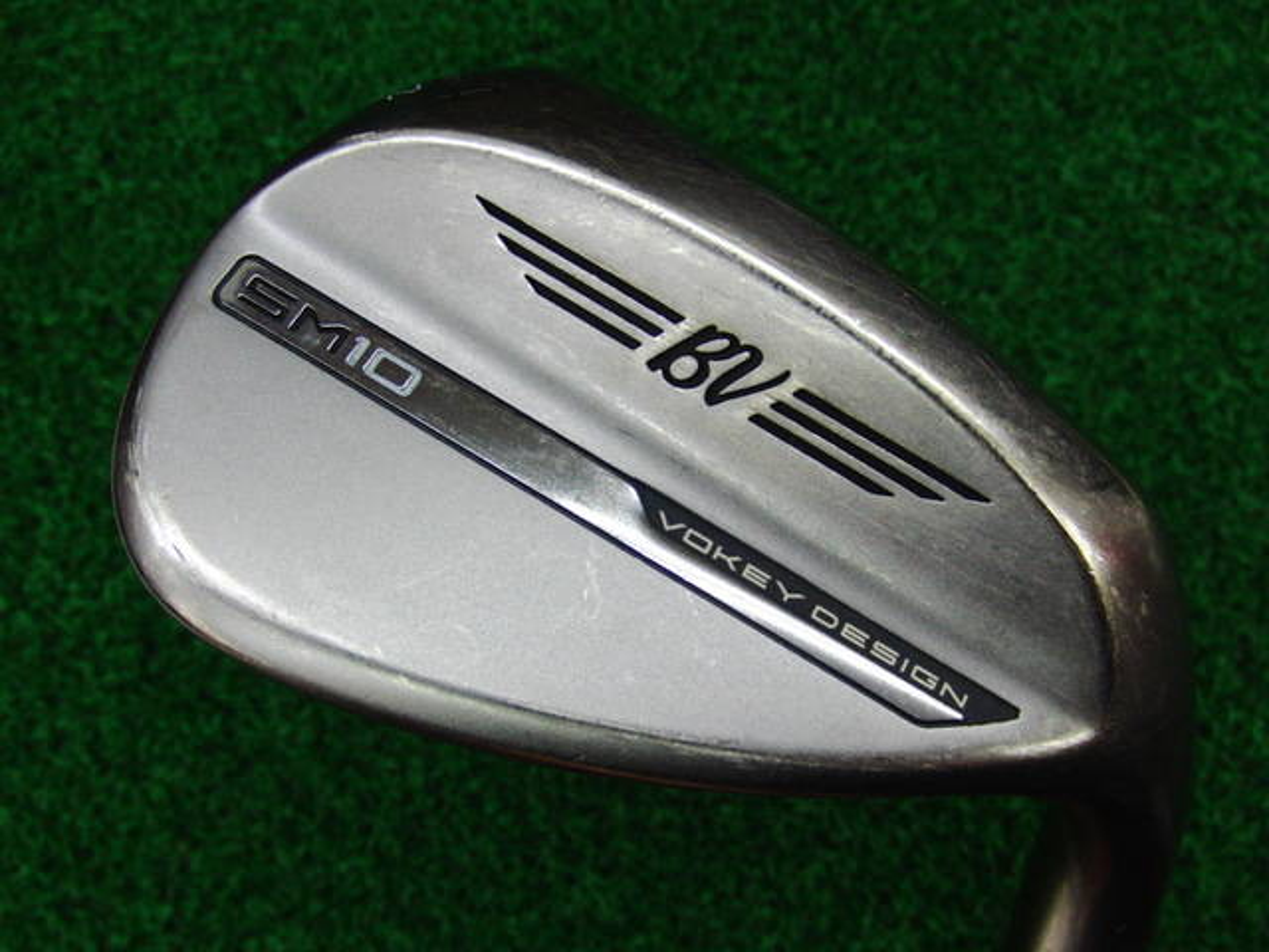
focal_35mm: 37
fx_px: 1356
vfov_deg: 38.7
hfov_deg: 50.1
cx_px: 634
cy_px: 476
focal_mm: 6.42
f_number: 3.6
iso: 320
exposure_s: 1/80
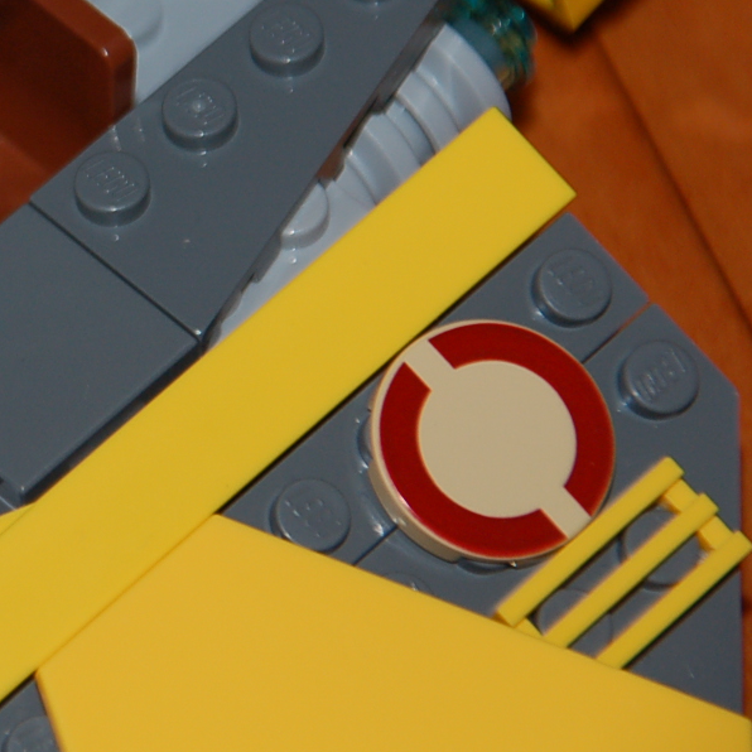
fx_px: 15804
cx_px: -144
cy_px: 180
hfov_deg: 2.7
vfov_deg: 2.7
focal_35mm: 643
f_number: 6.3
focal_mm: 200
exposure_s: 1/60
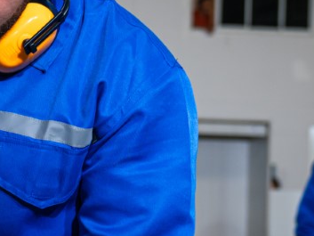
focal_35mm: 172
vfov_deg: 8.6
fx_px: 1561
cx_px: -192
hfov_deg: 11.0
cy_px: 178
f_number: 3.5
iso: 320
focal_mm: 39
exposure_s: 1/125
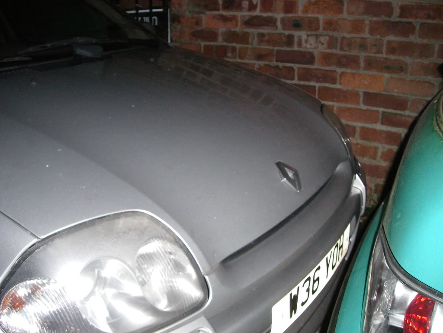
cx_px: 222
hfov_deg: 49.0
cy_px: 166
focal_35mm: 38
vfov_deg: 37.7
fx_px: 486
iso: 400
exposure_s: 1/50
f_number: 2.7
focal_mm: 6.2
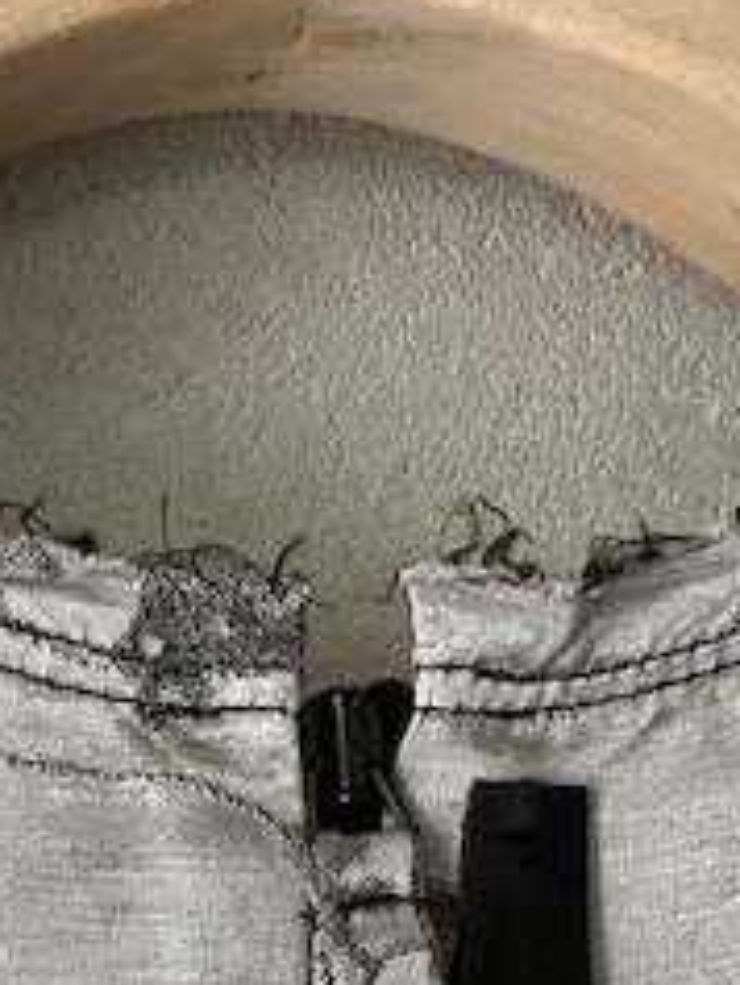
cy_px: 1527
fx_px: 3332
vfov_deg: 15.4
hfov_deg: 11.1
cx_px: -910
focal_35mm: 117
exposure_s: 1/69
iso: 125
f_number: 1.8
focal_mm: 4.25
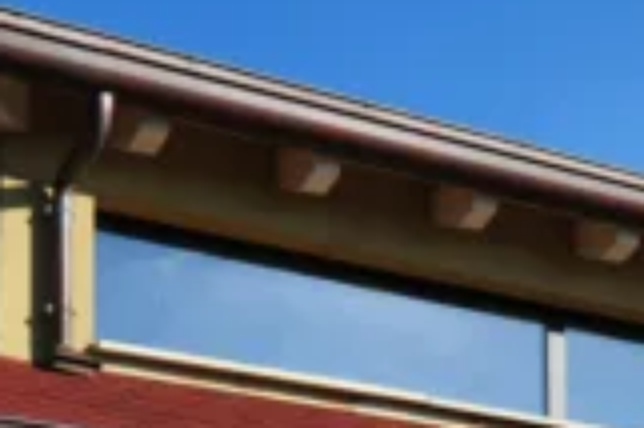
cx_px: 384
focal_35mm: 123
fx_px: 2198
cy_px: 834
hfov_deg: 16.7
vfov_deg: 10.3
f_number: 13
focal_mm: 22
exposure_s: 1/250
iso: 200
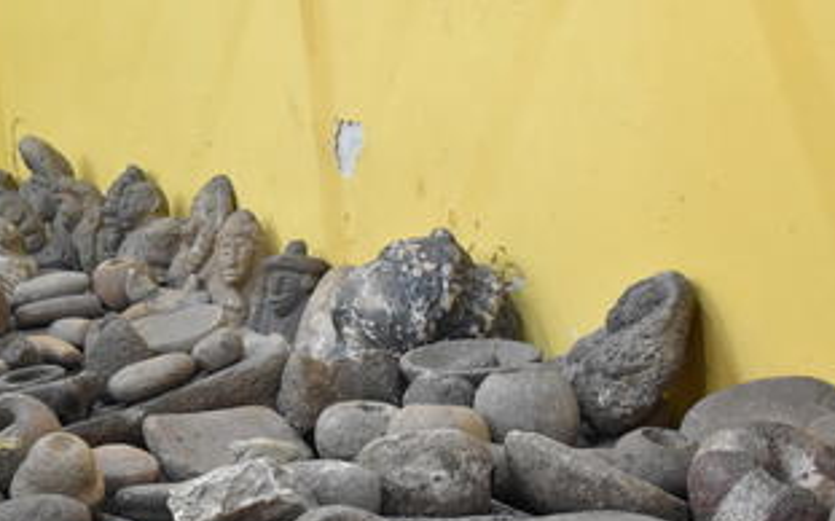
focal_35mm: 59
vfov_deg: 21.9
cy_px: 360
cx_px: 217
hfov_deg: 33.9
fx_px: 1342
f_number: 5.6
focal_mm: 24
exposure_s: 1/60
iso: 3200
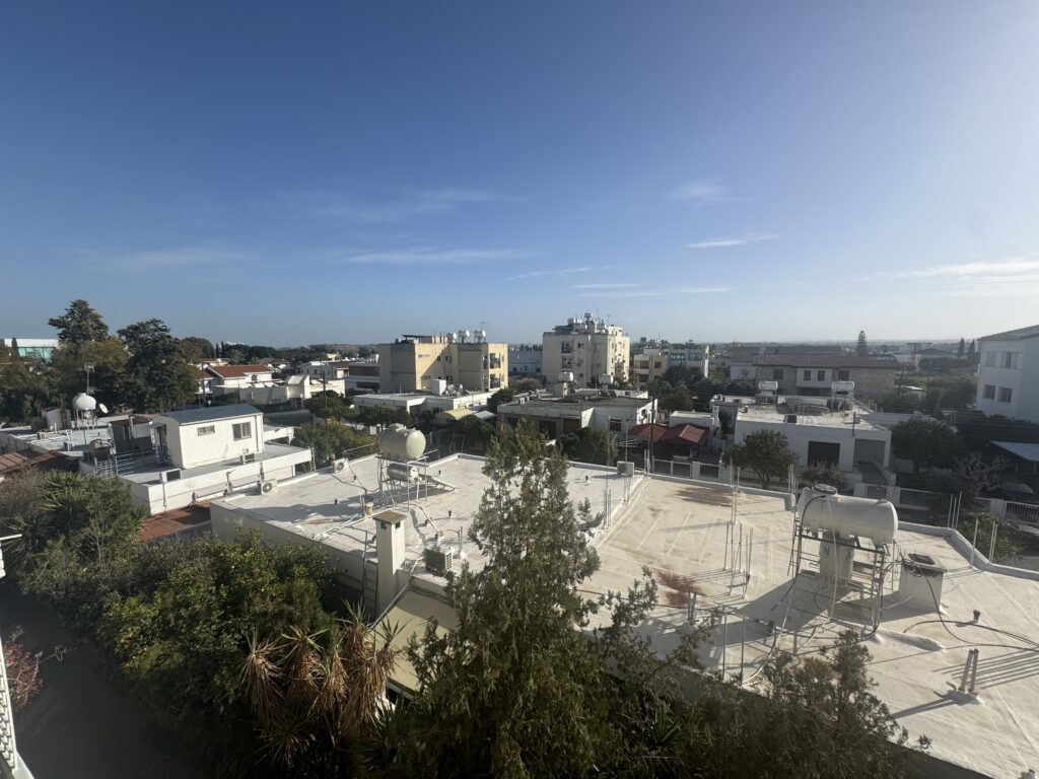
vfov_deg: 85.7
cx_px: 520
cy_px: 390
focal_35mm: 14
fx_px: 420
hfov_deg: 102.1
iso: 50
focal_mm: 2.22
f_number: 2.2
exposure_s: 1/3390
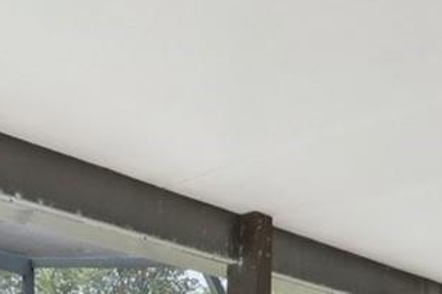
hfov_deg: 22.4
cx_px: -84
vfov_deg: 14.3
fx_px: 1031
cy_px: 533
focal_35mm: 84
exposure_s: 1/125
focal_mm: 16
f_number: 8
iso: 320
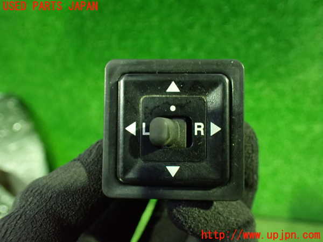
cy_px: 121
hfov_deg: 60.0
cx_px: 162
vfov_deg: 46.8
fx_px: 280
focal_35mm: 30
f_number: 2.3
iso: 1250
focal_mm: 5.4
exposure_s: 1/30
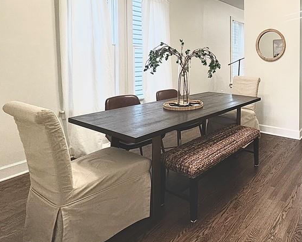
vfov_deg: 54.5
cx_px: 256
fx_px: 223
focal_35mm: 25
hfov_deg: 60.6
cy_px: 64
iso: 250
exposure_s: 1/120
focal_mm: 2.22
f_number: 2.2
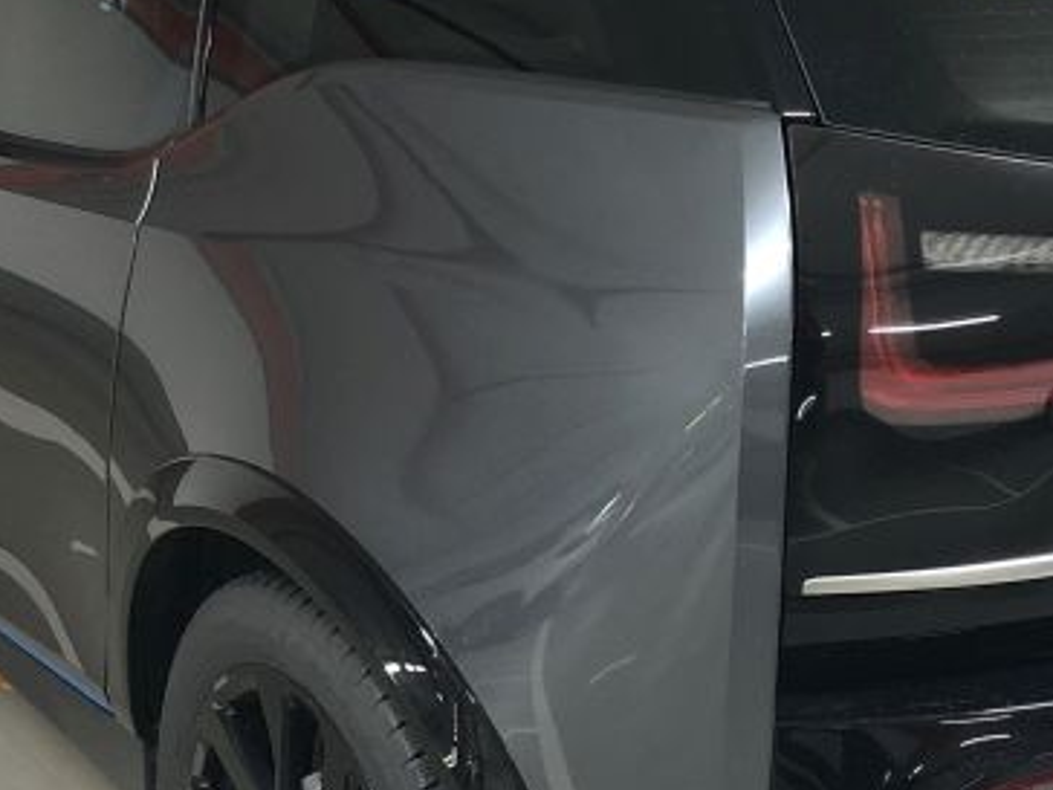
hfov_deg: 25.2
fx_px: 2342
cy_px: 495
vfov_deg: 19.1
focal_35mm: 77
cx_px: 694
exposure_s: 1/11
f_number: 1.8
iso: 100
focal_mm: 3.99
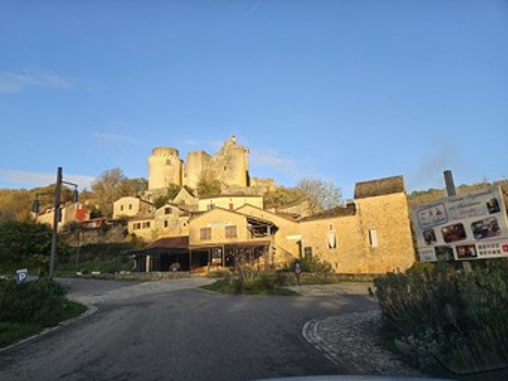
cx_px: 246
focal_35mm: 24
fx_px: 352
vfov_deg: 56.8
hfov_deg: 71.6
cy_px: 194
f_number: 1.8
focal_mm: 5.4
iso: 50
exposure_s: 1/1073
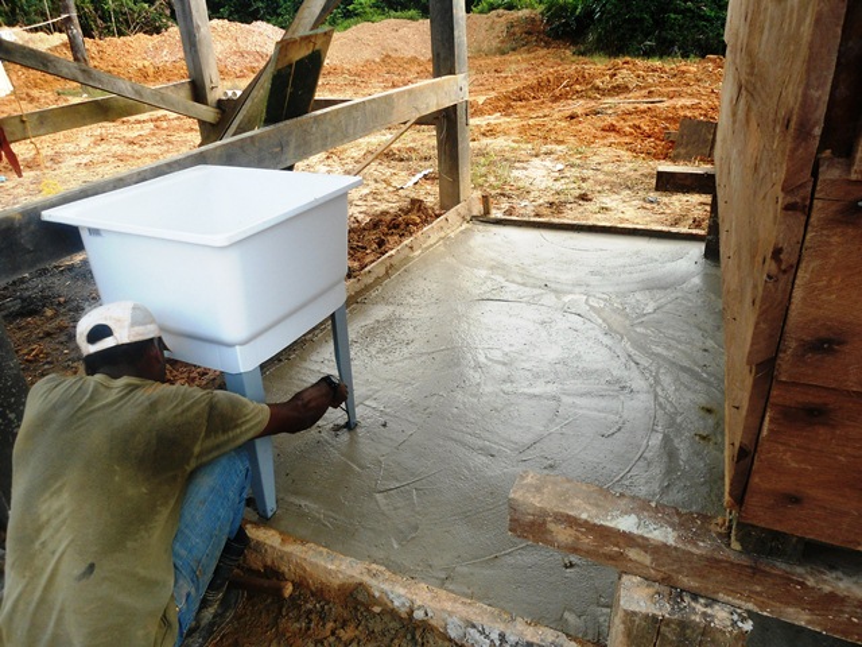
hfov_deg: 67.3
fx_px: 647
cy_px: 324
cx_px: 431
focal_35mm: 26
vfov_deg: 53.1
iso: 80
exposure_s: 1/160
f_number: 2.8
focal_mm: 4.7
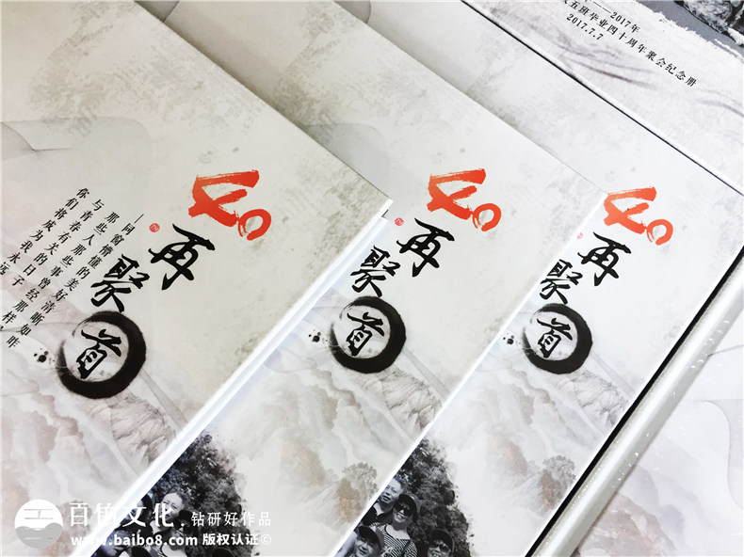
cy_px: 278
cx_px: 372
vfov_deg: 48.2
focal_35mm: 29
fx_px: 623
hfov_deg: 61.7
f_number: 2.2
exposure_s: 1/33
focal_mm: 4.15
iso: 32
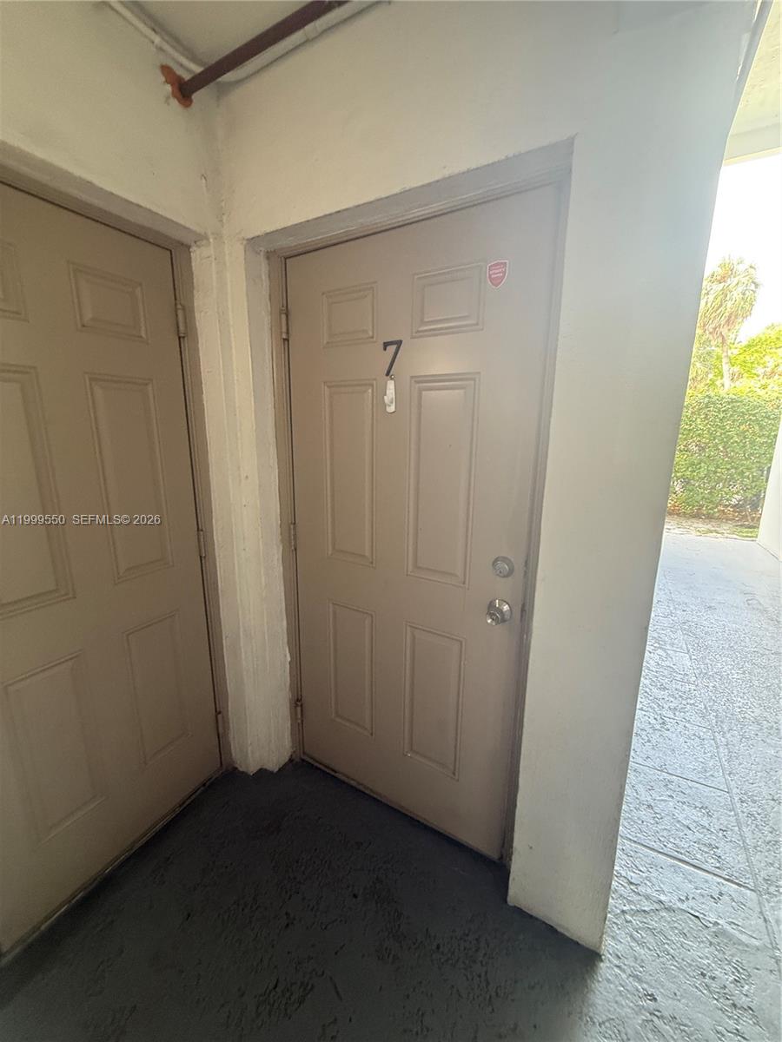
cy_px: 521
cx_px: 391
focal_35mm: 14
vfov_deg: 102.1
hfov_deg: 85.7
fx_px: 422
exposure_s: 1/60
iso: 320
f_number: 2.2
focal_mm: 2.22
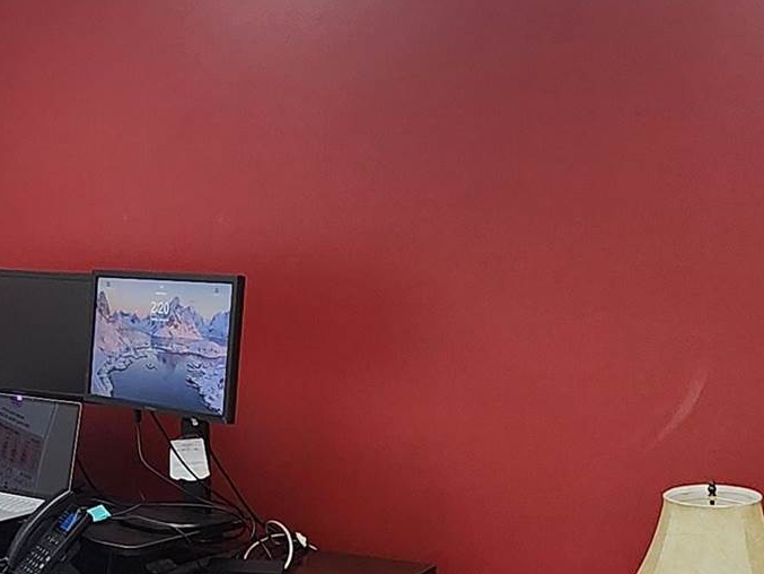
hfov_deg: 32.4
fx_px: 1302
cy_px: 397
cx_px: 248
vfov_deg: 24.7
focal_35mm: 59
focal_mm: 2.2
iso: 200
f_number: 2.2
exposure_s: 1/50
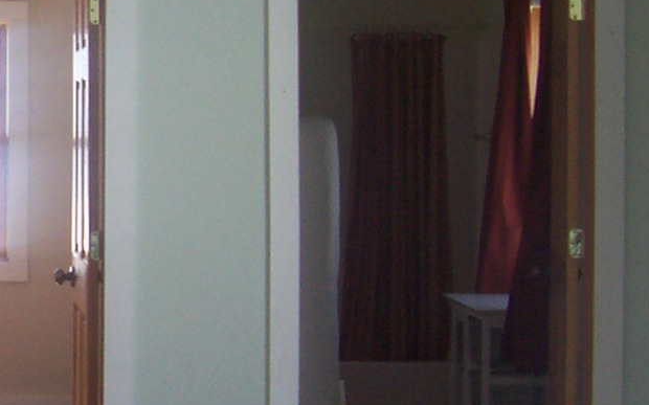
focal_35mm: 134
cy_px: 158
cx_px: -202
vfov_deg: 9.8
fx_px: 2369
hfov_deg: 14.9
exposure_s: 1/164
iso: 80
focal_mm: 5.6
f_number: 2.7
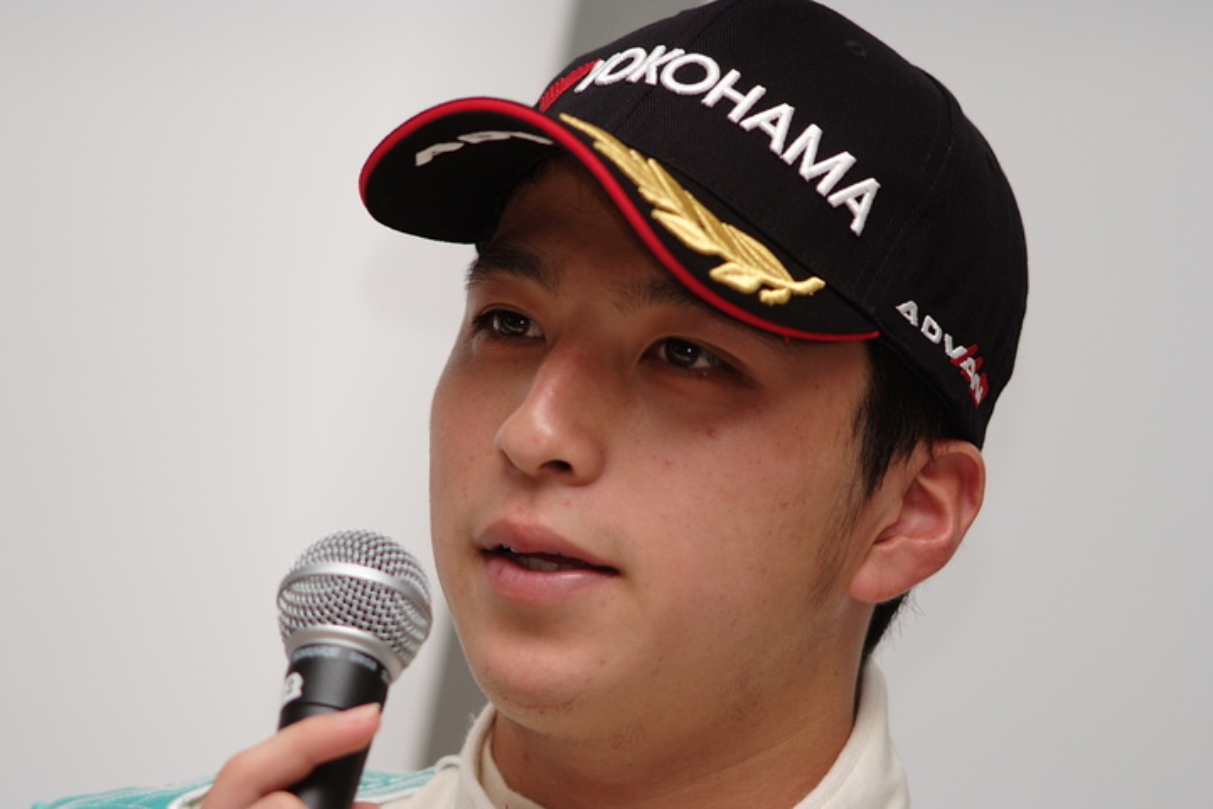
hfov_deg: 7.6
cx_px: 606
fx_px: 9097
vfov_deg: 5.1
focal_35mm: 270
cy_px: 404
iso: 200
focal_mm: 180
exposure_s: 1/250
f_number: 2.8
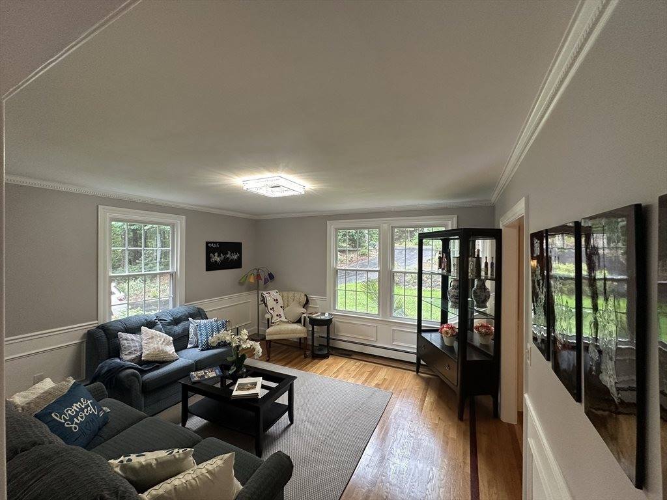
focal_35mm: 14
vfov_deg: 85.7
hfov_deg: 102.1
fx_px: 270
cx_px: 334
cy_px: 250
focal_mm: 2.22
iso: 320
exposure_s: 1/99
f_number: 2.2
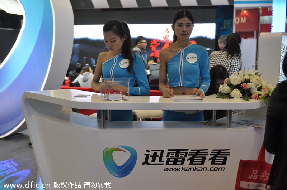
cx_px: 144
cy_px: 95
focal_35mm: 46
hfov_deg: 42.4
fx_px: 370
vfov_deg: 28.9
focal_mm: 31
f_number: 2.8
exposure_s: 1/160
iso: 500
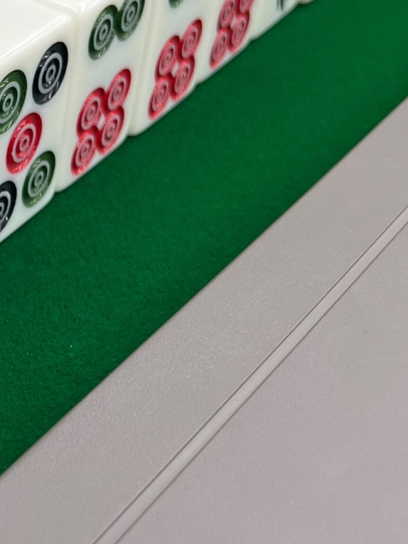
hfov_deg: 20.3
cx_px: -77
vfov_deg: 28.6
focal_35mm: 68
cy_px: 274
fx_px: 1068
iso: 125
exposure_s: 1/100
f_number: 1.5
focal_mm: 5.7
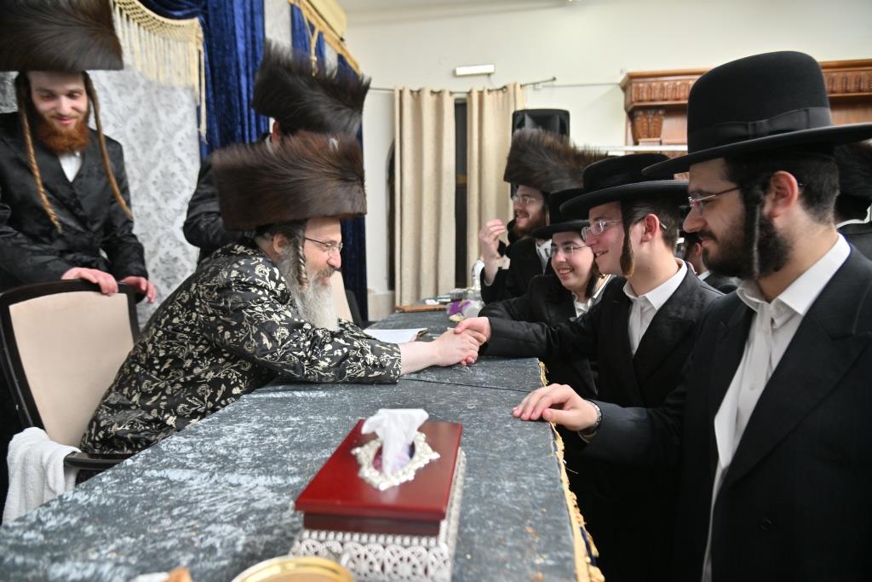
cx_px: 436
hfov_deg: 73.7
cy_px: 291
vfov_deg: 53.1
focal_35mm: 24
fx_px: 581
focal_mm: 24
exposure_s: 1/160
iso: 640
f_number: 4
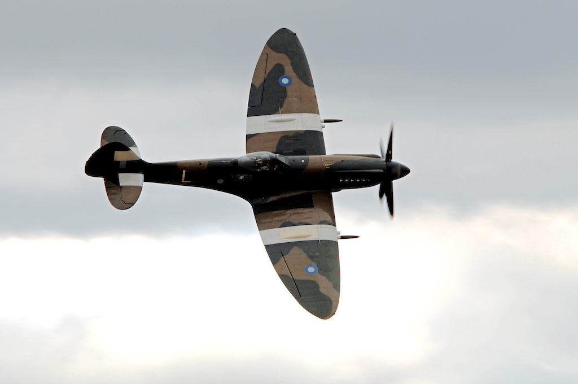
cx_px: 289
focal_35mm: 390
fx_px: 6254
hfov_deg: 5.3
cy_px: 192
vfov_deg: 3.5
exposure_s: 1/500
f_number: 11
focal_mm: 260
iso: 200
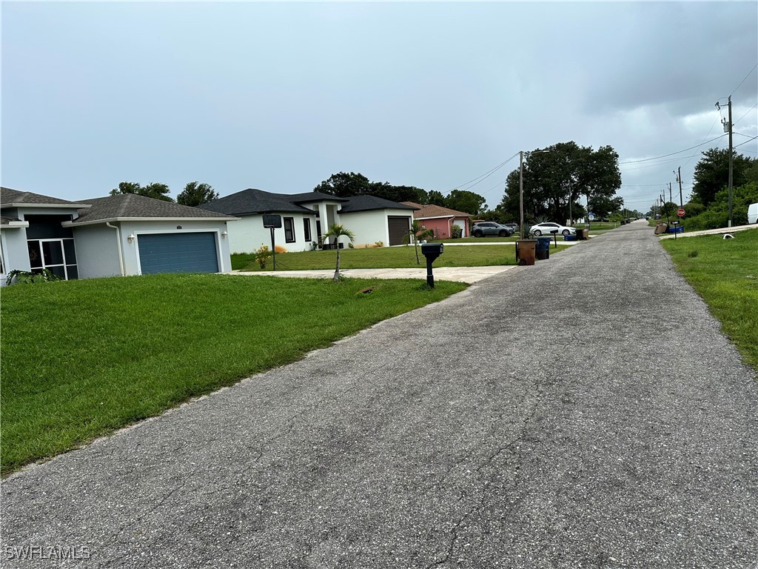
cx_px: 379
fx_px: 526
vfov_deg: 56.8
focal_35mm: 24
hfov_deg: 71.6
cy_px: 284
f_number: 1.78
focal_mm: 6.86
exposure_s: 1/1988
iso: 80
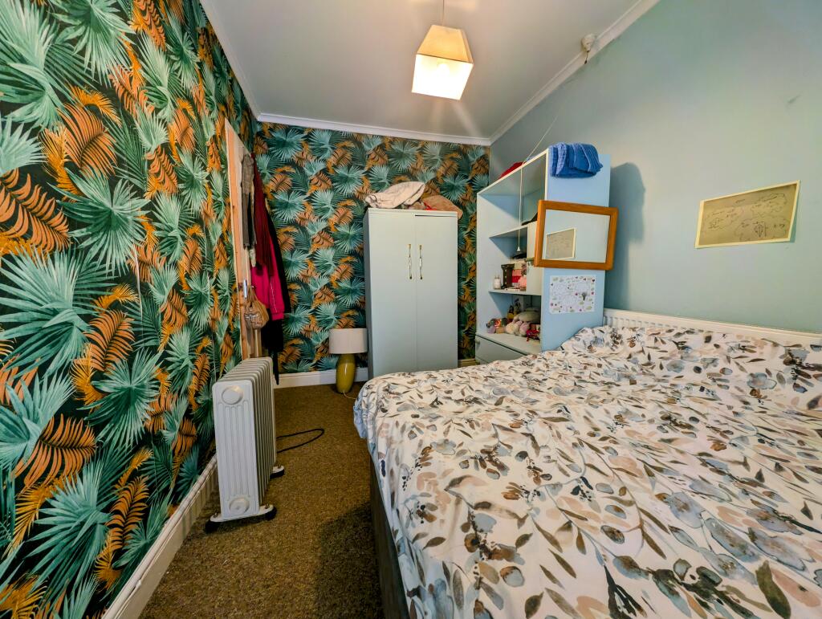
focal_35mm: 12
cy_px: 310
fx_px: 285
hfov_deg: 110.5
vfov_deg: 94.6
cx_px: 411
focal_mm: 2.23
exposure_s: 1/24.1
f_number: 1.95
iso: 42
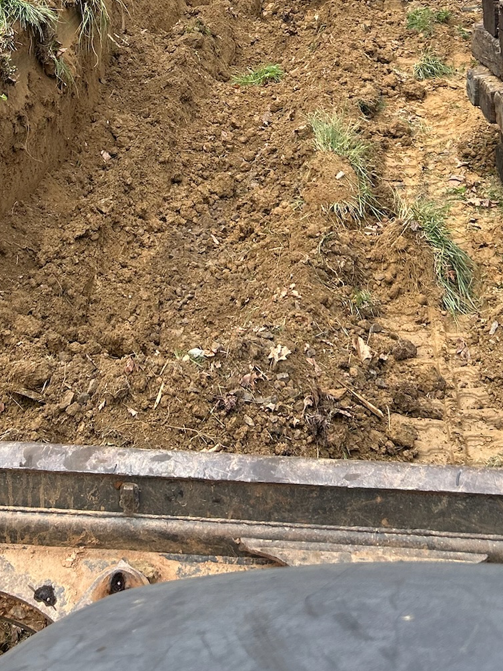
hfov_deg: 27.5
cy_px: 27
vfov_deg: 33.6
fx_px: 1027
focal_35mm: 53
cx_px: 229
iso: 50
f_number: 1.5
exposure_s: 1/894
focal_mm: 5.7
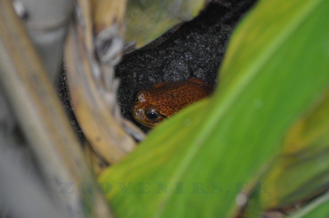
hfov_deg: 7.1
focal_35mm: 292
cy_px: 109
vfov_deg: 4.7
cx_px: 164
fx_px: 2669
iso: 1600
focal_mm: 195
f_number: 5.3
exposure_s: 1/100
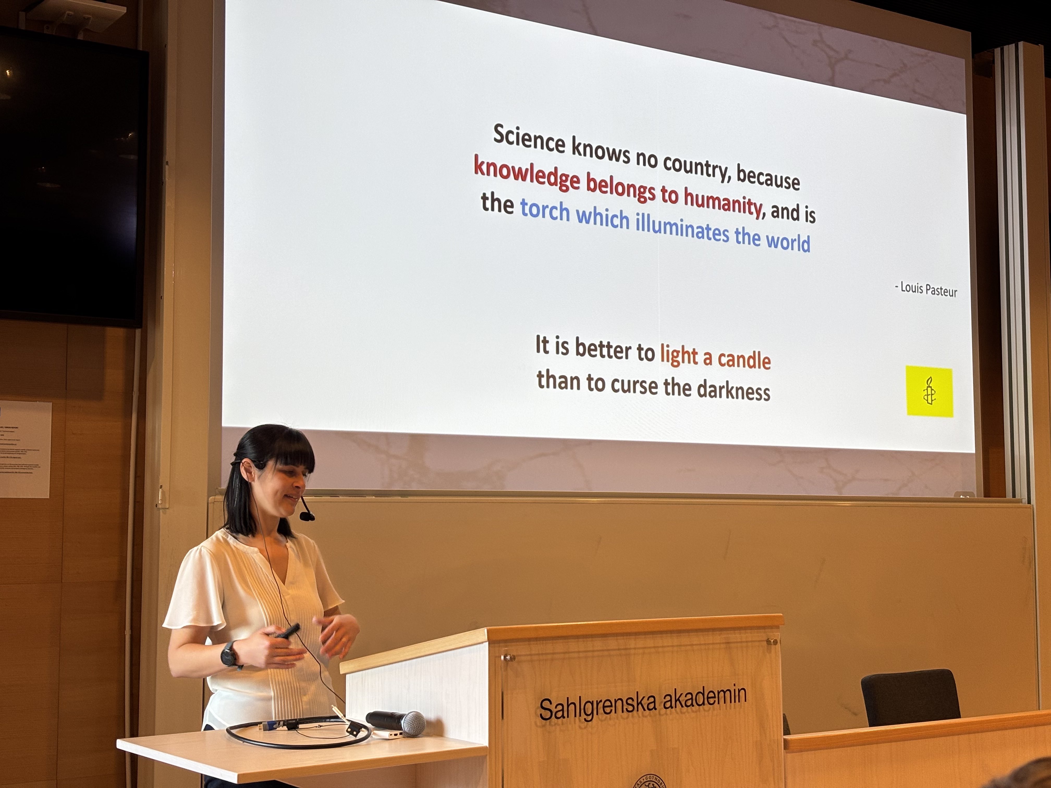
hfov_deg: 36.8
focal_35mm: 52
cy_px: 394
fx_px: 1579
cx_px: 526
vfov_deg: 28.0
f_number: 1.6
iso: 32
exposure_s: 1/50
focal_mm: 5.96
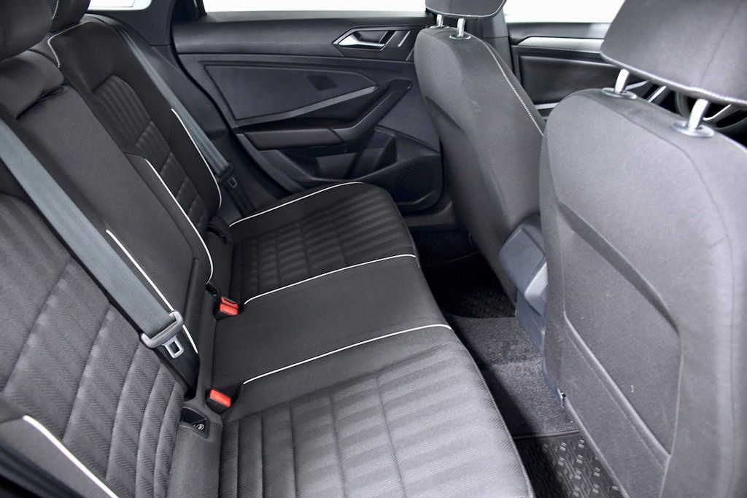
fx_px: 560
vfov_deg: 47.9
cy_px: 249
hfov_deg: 67.4
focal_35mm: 27
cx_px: 374
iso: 2500
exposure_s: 1/30
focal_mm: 18
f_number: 3.5
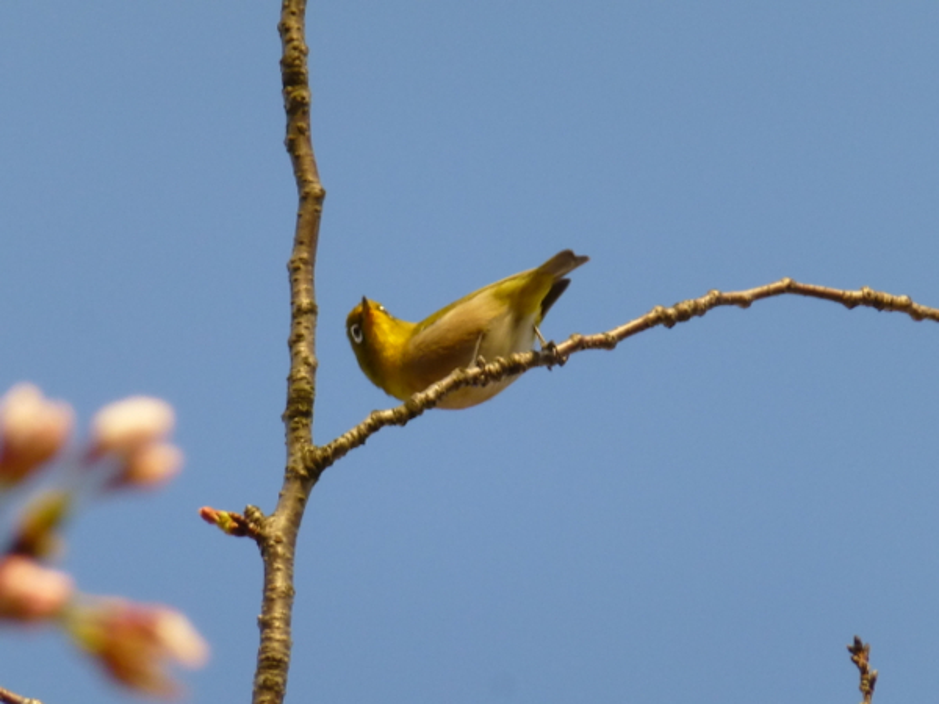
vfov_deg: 1.8
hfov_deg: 2.4
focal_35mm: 810
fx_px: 21972
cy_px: 352
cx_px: 470
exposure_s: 1/125
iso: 125
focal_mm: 86
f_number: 6.4
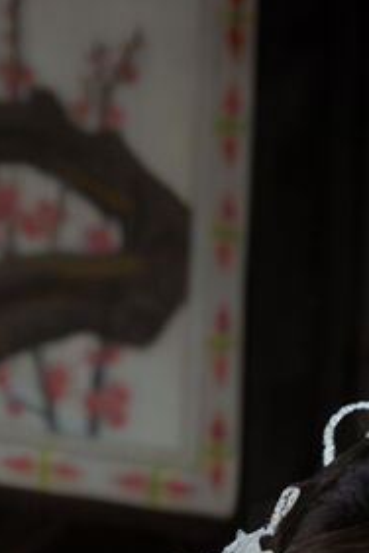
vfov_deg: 6.0
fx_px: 4904
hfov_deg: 4.3
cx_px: 732
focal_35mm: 319
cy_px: 1587
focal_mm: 50
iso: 500
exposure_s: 1/125
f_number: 2.8
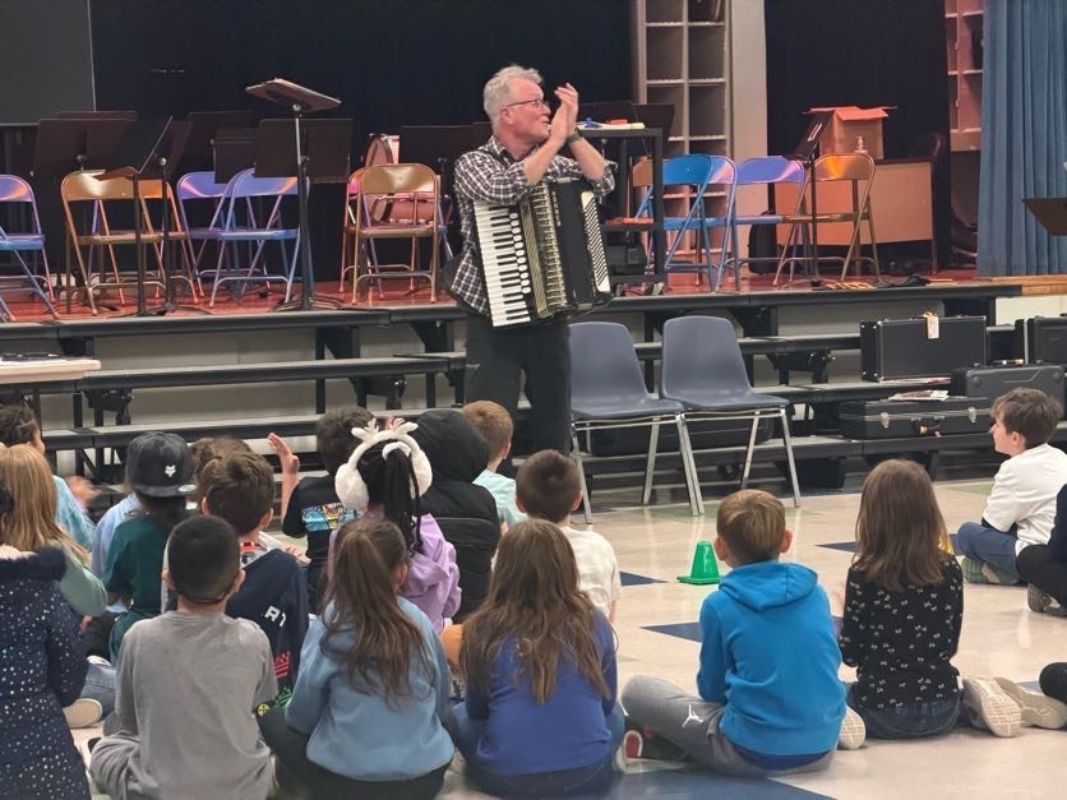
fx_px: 3082
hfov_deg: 19.6
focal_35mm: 100
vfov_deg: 14.8
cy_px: 400
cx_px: 534
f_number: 2.8
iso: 640
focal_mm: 16.89
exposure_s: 1/40
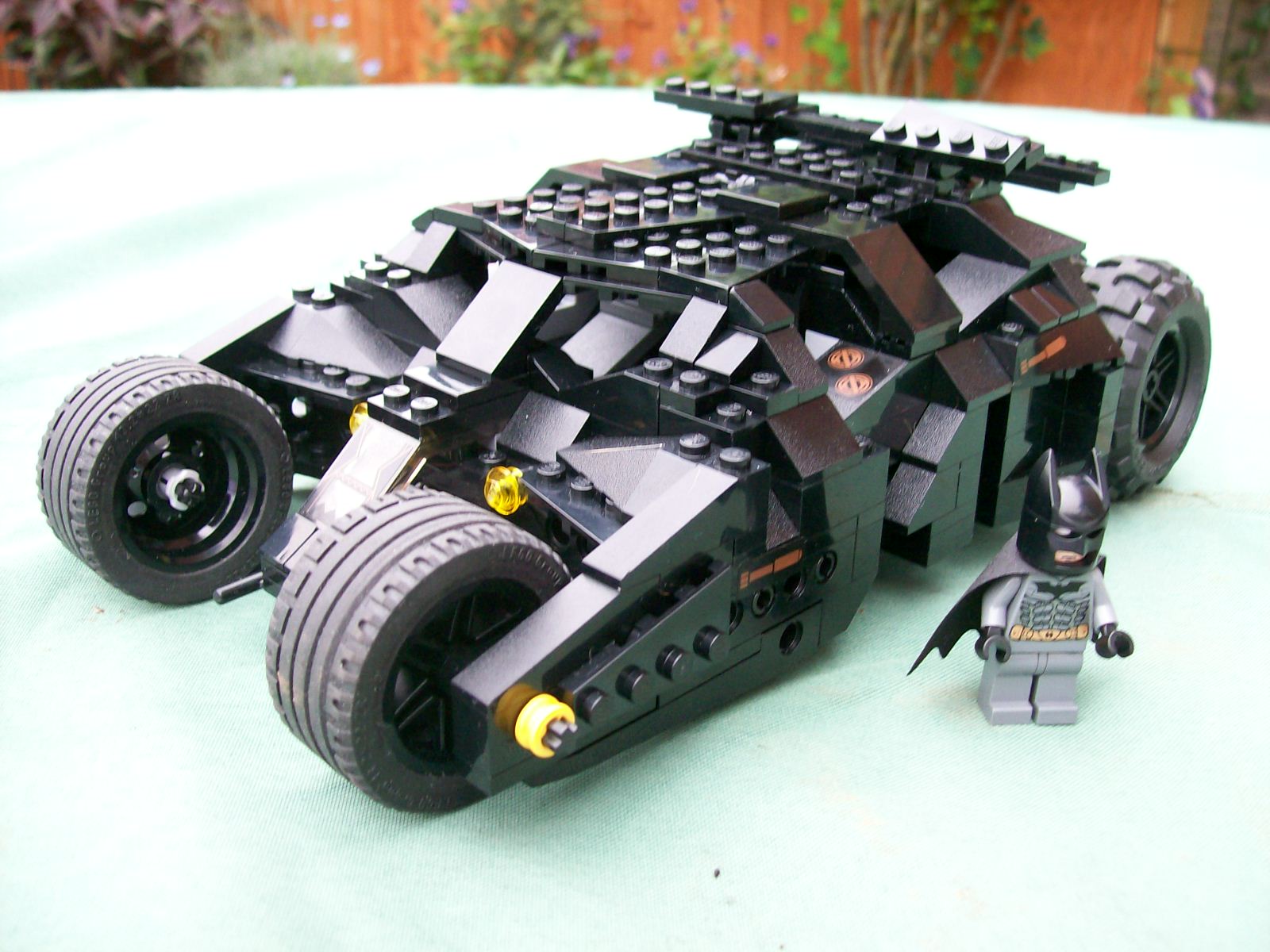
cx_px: 635
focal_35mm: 36
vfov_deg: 39.7
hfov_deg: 51.4
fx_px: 1321
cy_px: 476
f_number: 2.7
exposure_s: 1/32
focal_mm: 6
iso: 90
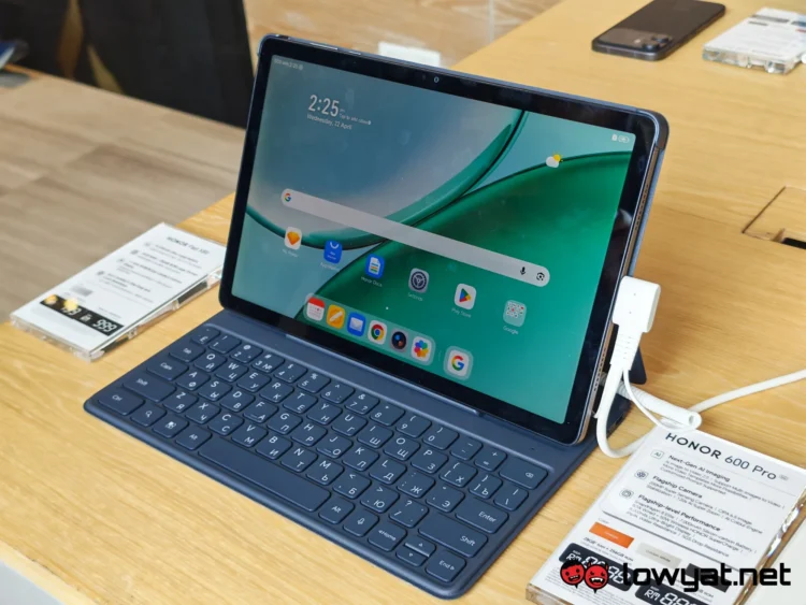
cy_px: 302
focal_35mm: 46
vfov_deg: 31.5
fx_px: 1071
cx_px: 403
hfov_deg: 41.2
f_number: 1.6
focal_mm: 5.4
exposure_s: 1/100
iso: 64
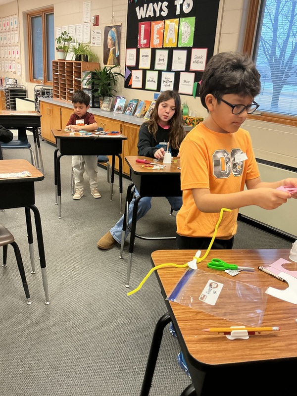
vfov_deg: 61.7
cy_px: 198
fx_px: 332
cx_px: 148
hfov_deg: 48.2
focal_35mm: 29
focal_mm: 3
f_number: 1.8
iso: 125
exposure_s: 1/60
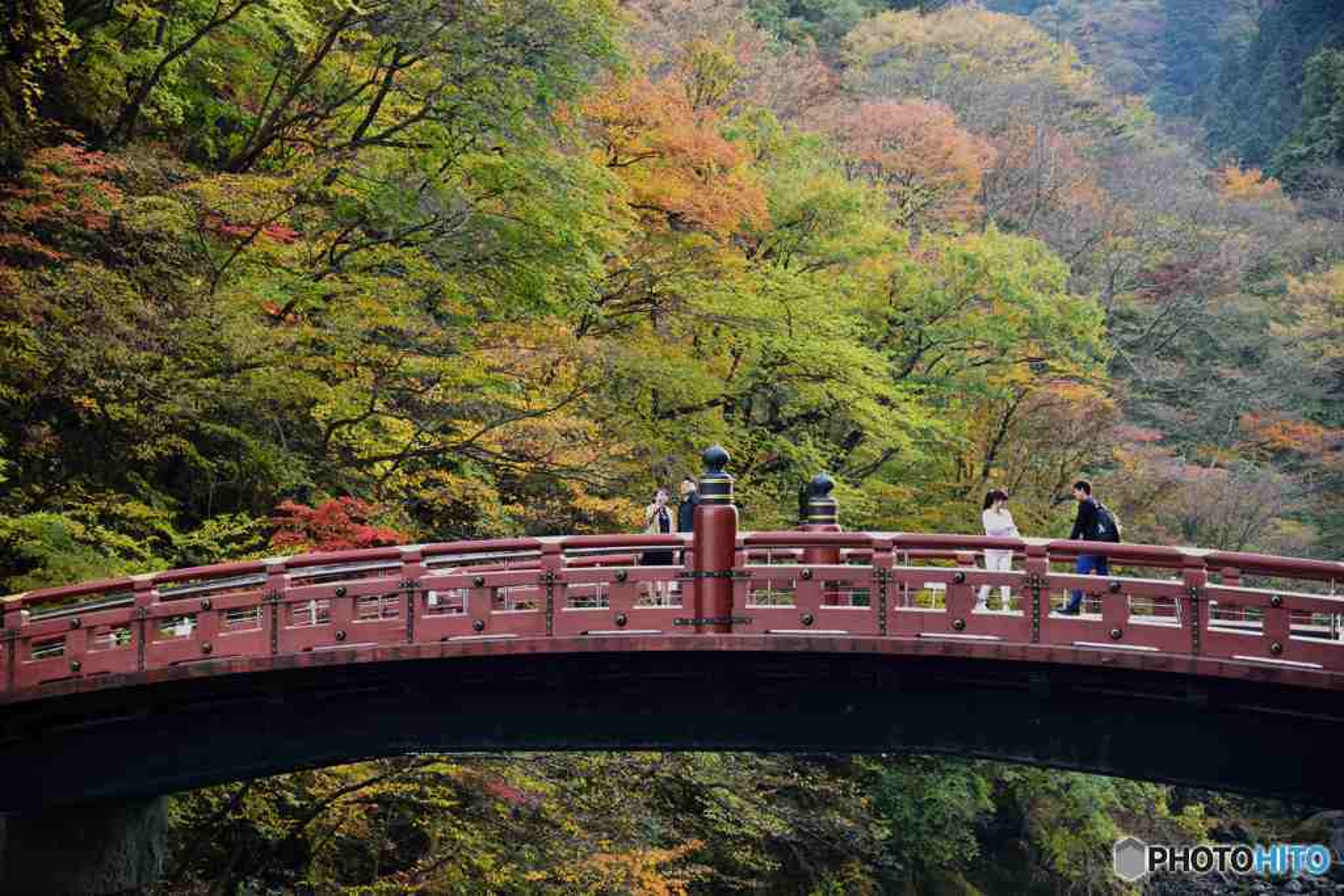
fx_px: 2614
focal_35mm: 70
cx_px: 672
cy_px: 448
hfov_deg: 28.8
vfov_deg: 19.5
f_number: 4
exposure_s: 1/160
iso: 400
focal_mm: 70
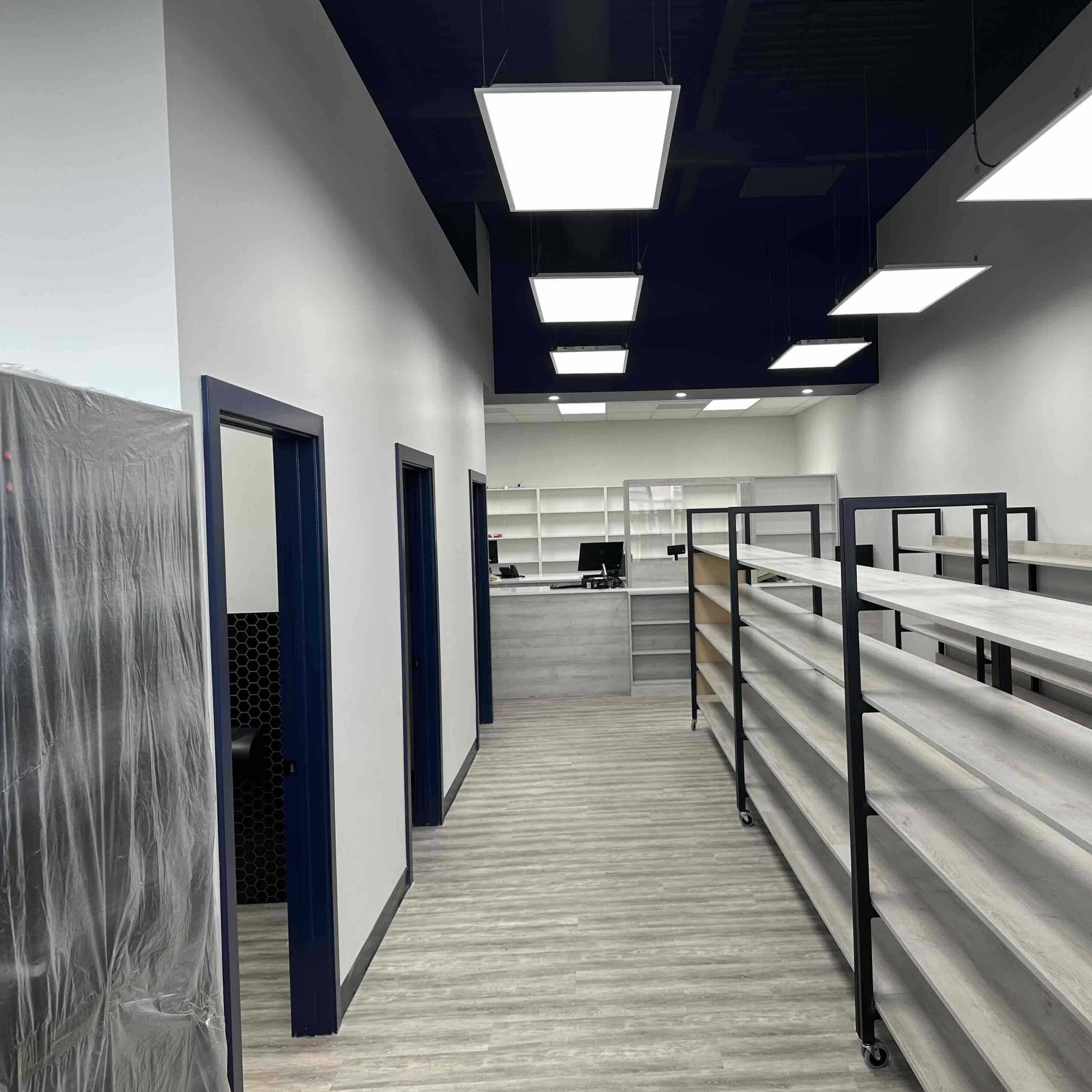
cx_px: 633
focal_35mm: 29
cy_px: 539
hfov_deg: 55.4
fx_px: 1035
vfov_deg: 55.6
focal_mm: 6.86
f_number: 1.78
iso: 64
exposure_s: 1/120
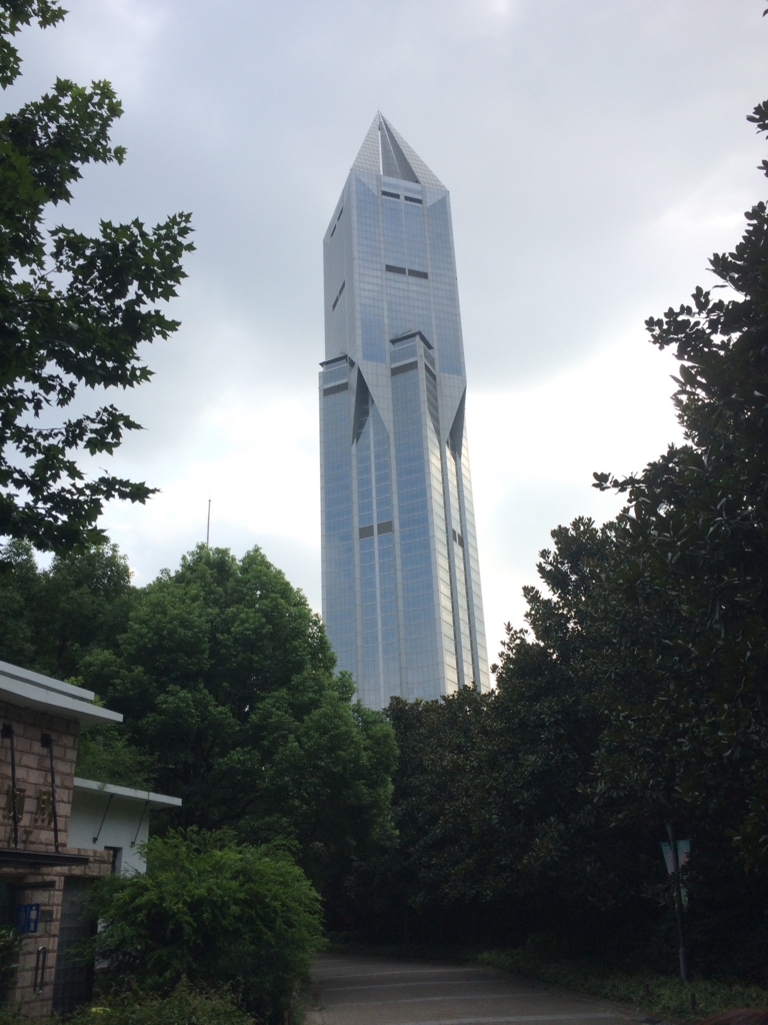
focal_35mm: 30
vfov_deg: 60.0
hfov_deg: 46.8
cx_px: 384
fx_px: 887
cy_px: 512
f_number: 2.2
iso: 32
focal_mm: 4.12
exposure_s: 1/954
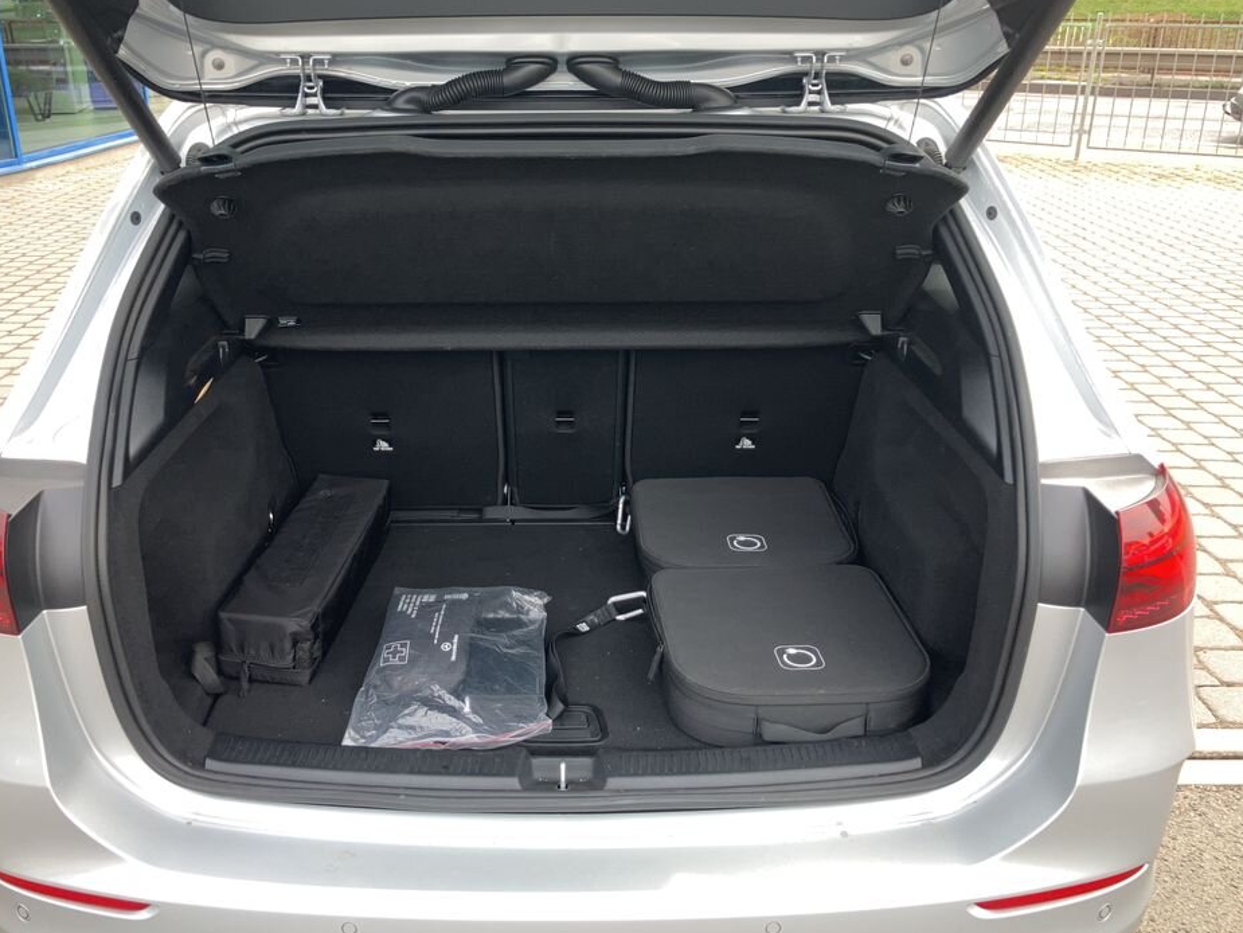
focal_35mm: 31
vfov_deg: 45.4
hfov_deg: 58.3
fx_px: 1113
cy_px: 426
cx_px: 568
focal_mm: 3.99
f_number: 1.8
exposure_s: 1/166
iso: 20
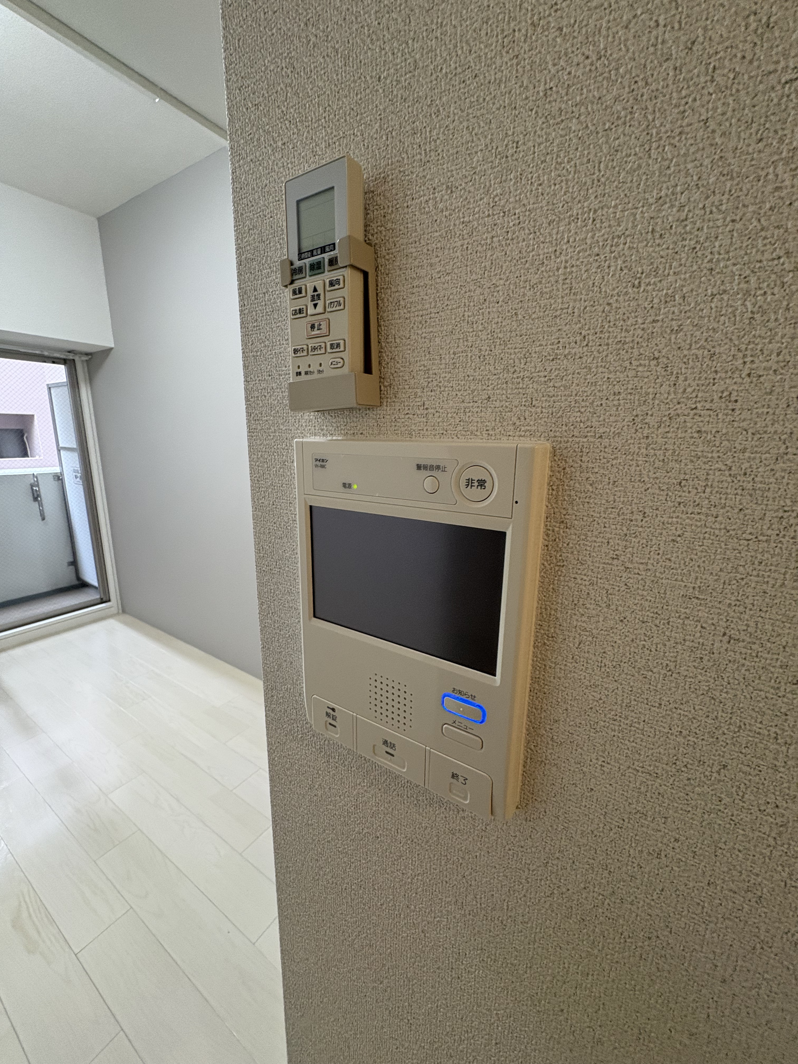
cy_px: 532
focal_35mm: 14
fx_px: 430
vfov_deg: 102.1
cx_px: 399
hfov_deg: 85.7
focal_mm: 2.22
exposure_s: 1/60
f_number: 2.2
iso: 250
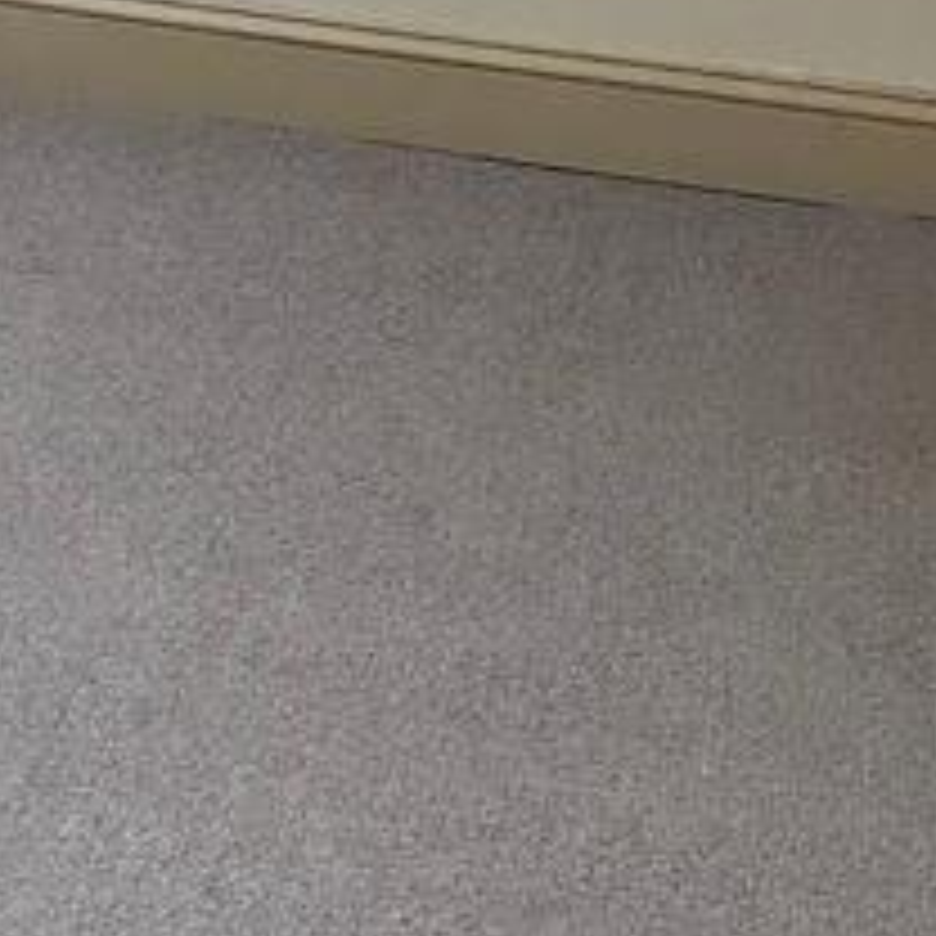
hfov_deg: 10.3
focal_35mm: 147
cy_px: -806
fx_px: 4497
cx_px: -1278
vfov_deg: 11.0
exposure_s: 1/142
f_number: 1.78
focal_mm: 6.86
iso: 80
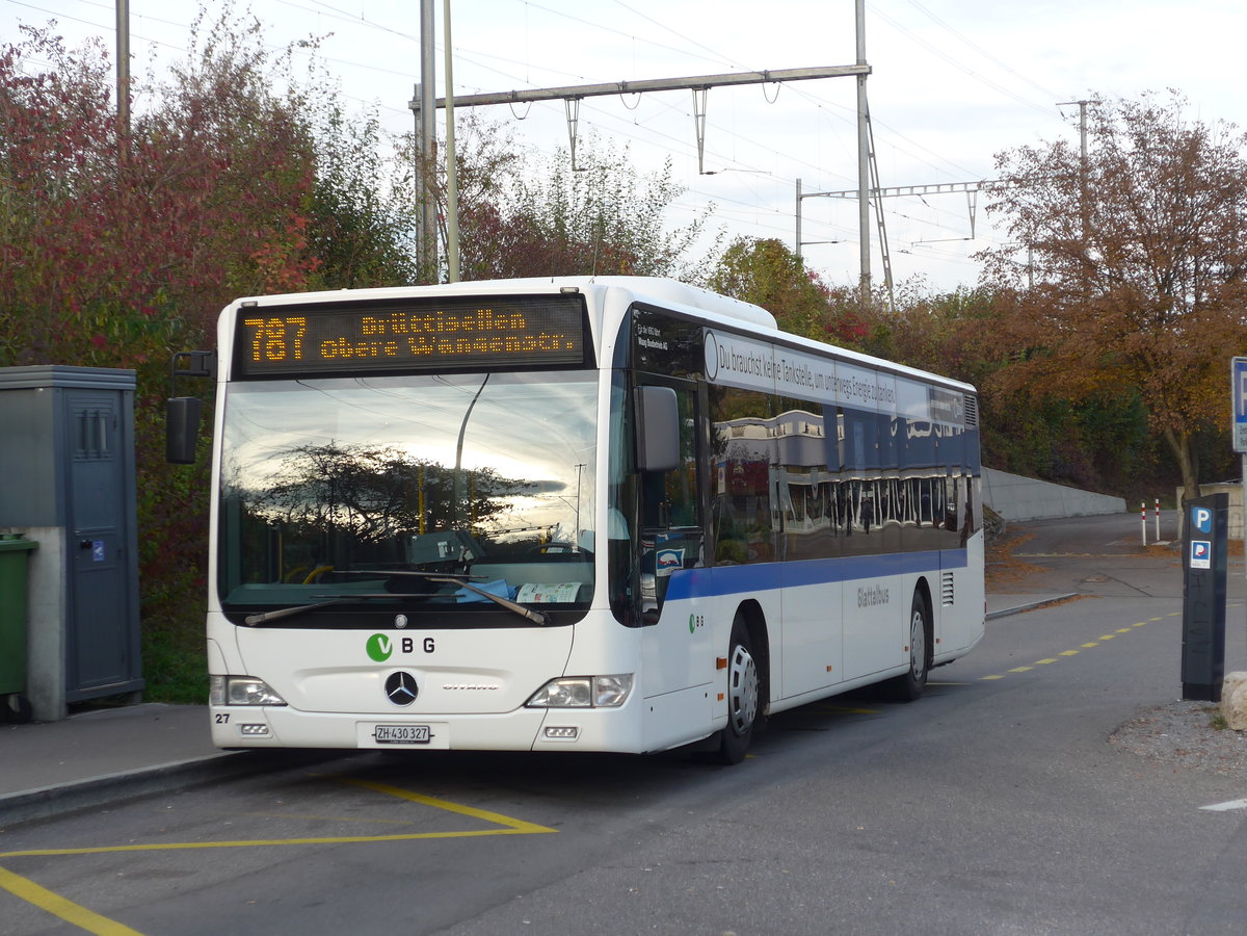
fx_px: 2666
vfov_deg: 19.9
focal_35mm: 74
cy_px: 468
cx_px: 624
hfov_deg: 26.3
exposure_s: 1/200
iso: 80
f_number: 4.2
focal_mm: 15
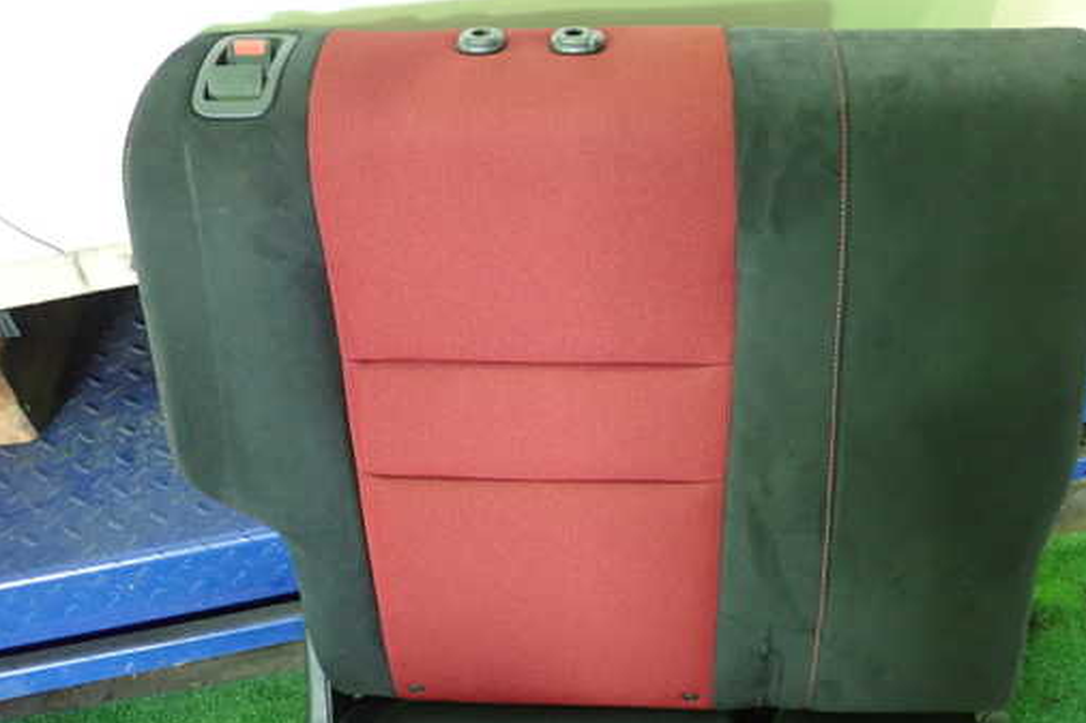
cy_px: 339
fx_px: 1116
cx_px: 640
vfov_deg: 35.9
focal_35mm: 37
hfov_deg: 51.6
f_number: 2.3
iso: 800
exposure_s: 1/30
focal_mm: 5.5
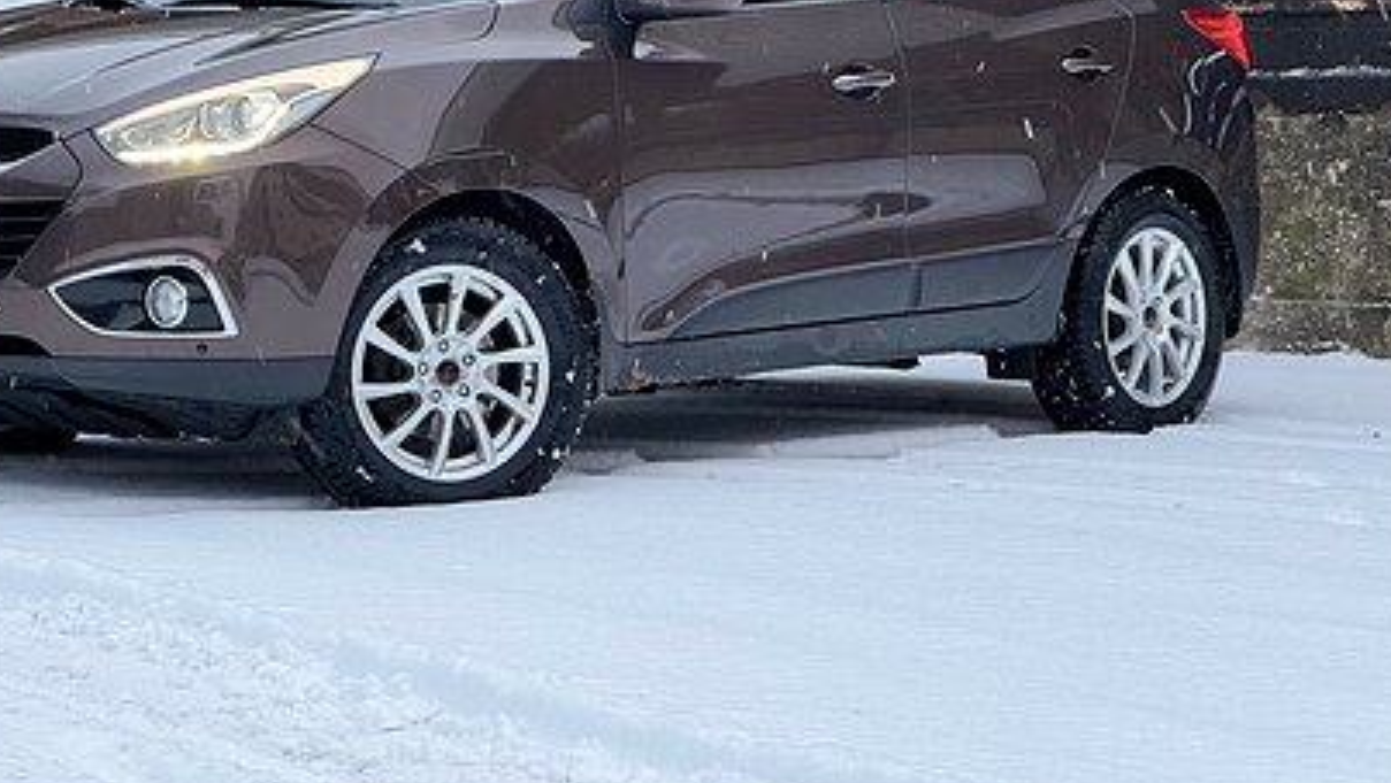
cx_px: 507
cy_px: 107
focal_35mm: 114
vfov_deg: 10.6
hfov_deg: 18.7
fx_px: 4206
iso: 125
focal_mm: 9
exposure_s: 1/99
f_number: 2.8
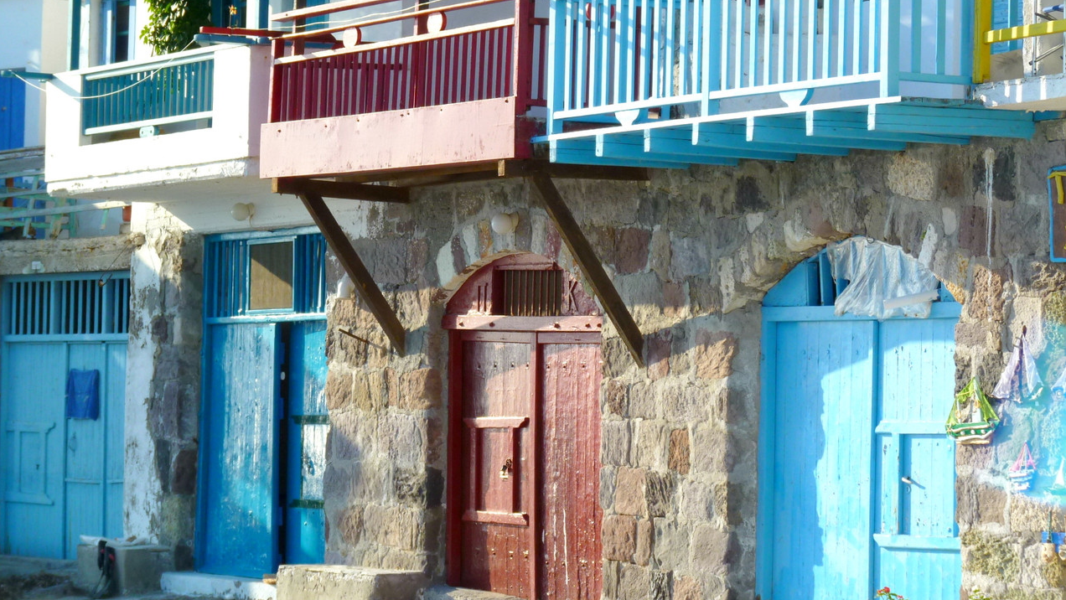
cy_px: 199
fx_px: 3873
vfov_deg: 8.9
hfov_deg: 15.7
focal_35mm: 137
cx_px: 534
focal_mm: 22.3
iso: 100
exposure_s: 1/320
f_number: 5
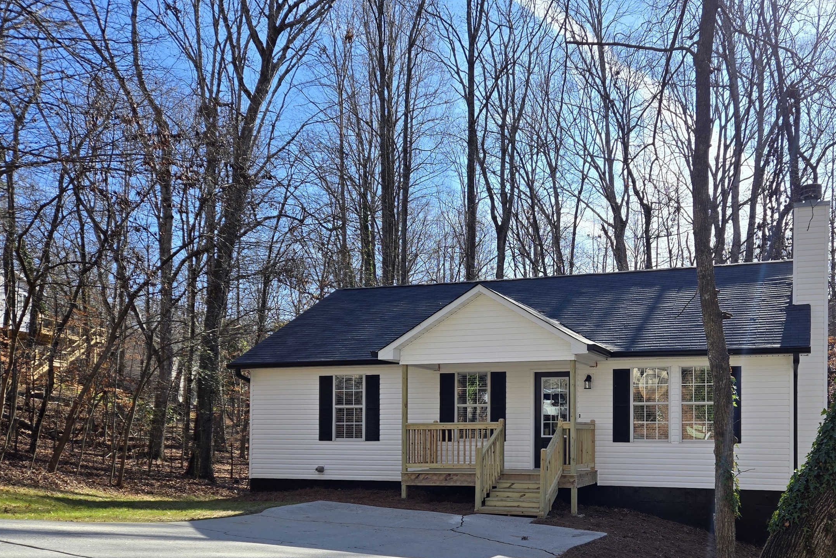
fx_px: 790
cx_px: 539
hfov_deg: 54.9
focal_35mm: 34
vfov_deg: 37.9
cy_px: 417
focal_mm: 5.4
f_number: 1.8
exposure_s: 1/868
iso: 25
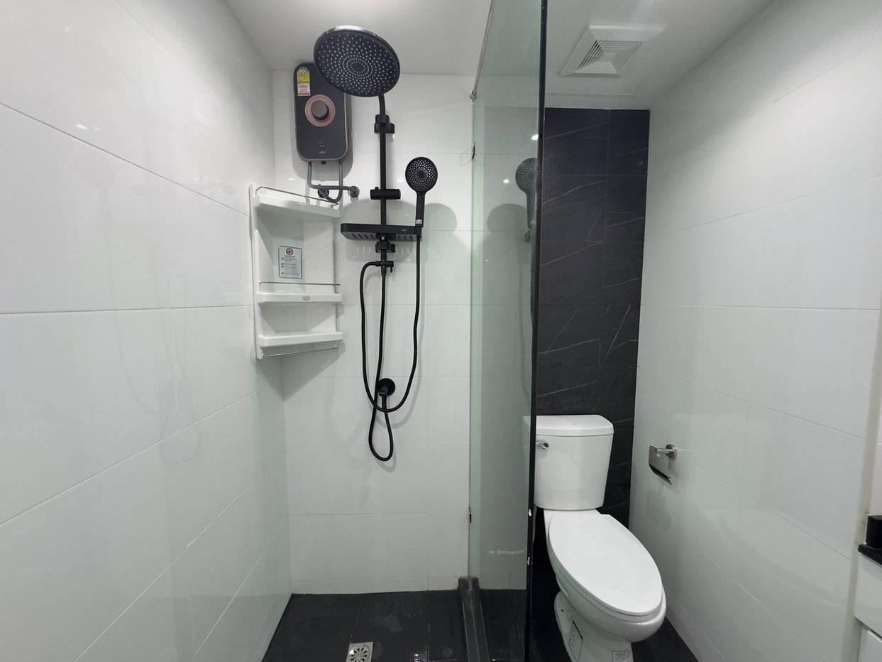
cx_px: 441
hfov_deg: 102.1
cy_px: 331
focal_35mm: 14
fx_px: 357
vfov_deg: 85.7
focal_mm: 2.22
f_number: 2.2
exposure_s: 1/50
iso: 200
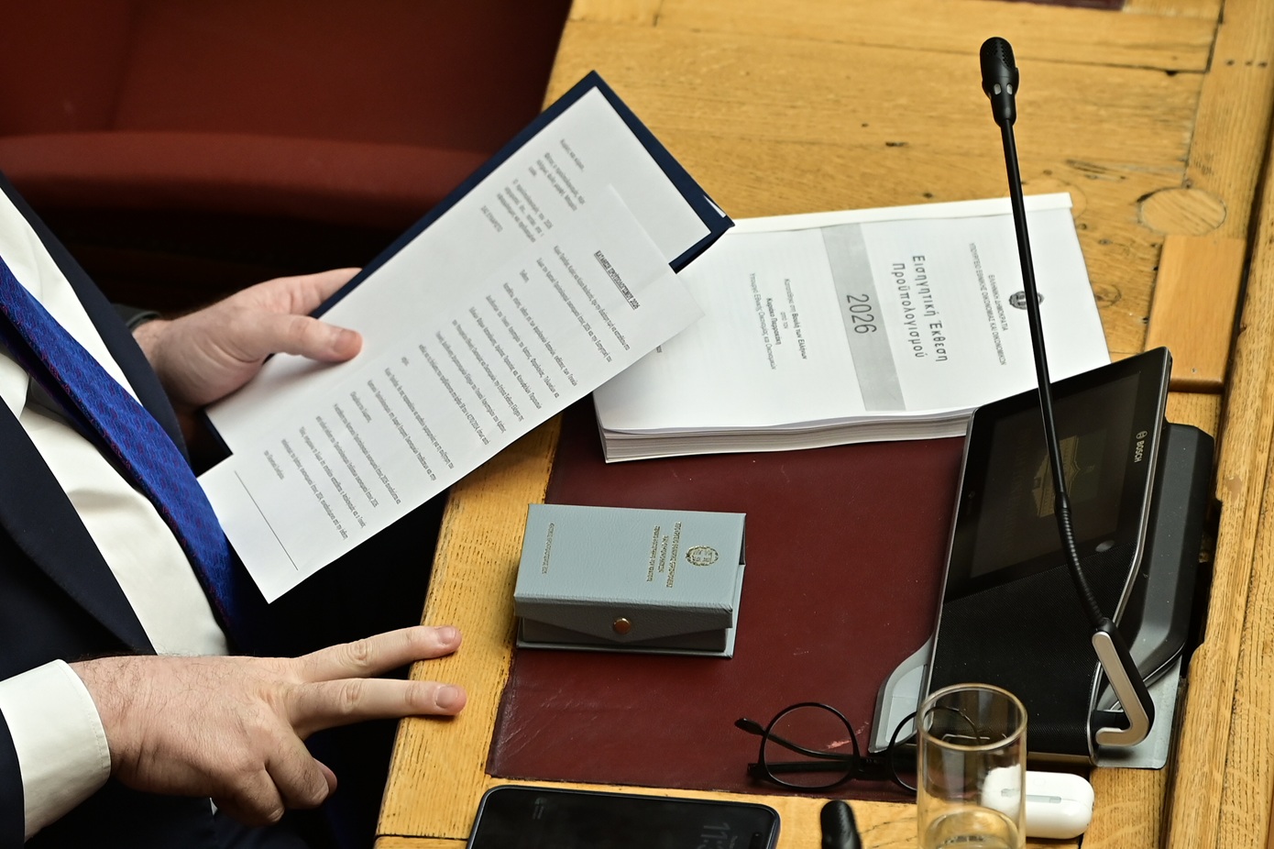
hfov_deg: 6.9
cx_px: 637
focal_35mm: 300
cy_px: 424
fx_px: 10613
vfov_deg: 4.6
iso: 800
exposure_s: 1/320
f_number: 3.5
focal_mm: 200
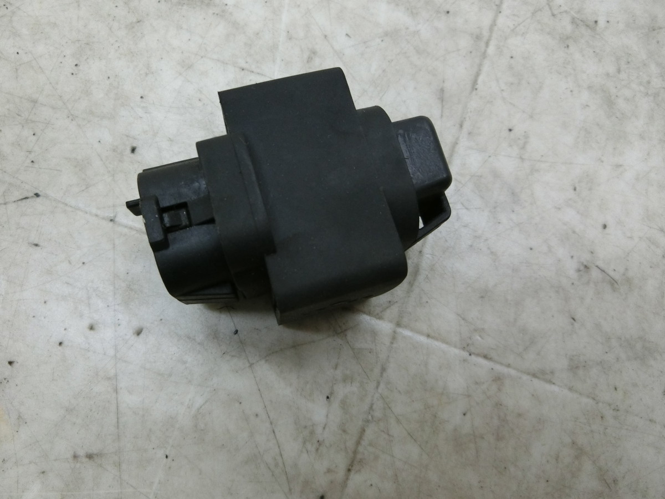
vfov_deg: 54.9
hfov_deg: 69.4
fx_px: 480
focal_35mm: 25
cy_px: 250
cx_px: 332
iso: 400
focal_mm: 4.5
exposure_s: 1/80
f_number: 3.5
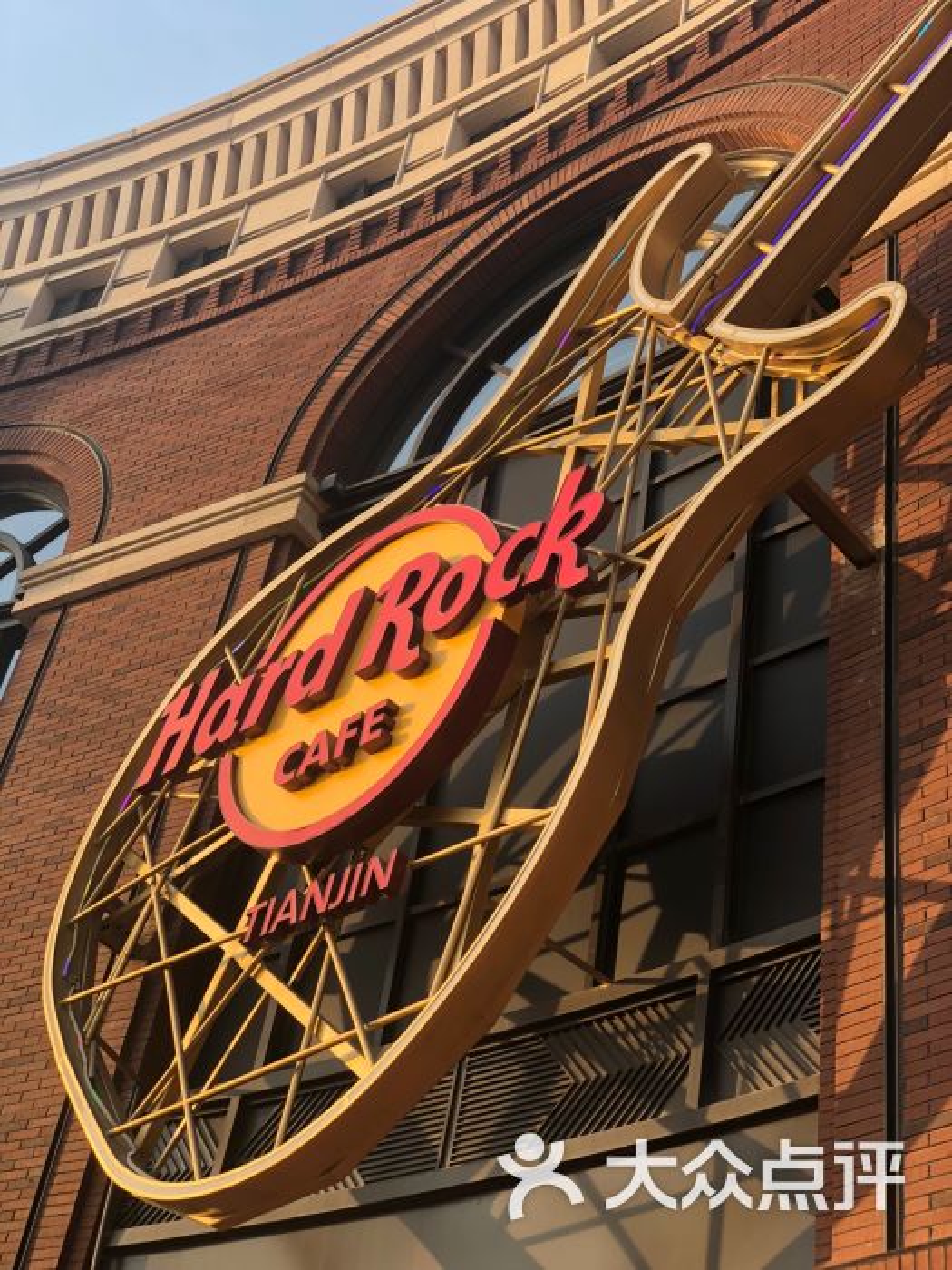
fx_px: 1907
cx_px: 476
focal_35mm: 52
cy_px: 635
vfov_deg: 36.8
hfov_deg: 28.0
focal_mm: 6
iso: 16
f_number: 2.4
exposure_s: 1/190
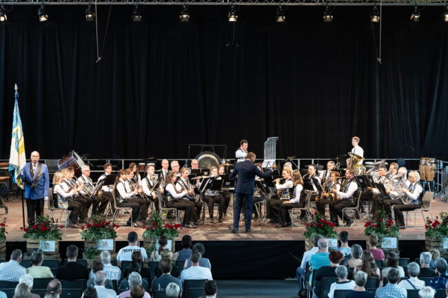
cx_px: 224
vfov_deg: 16.1
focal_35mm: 85
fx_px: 1057
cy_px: 149
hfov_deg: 23.9
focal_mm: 85
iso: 4000
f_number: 8
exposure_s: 1/125
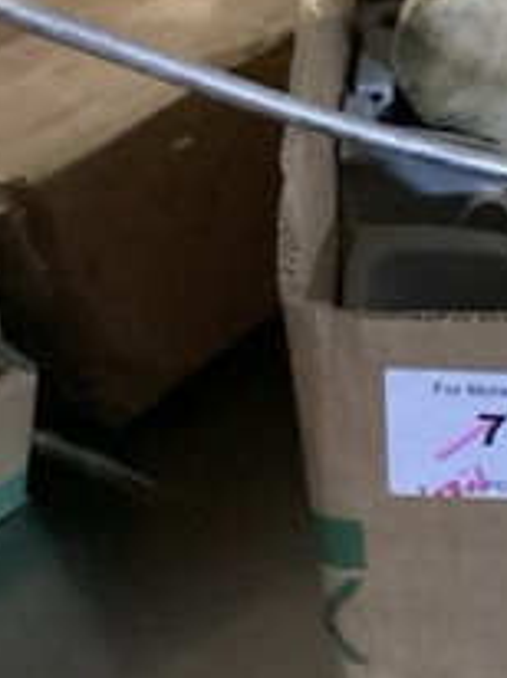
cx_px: 978
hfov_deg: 13.9
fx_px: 1800
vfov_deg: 21.2
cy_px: 207
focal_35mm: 92
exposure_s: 1/20
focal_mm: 3.3
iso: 640
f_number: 2.4
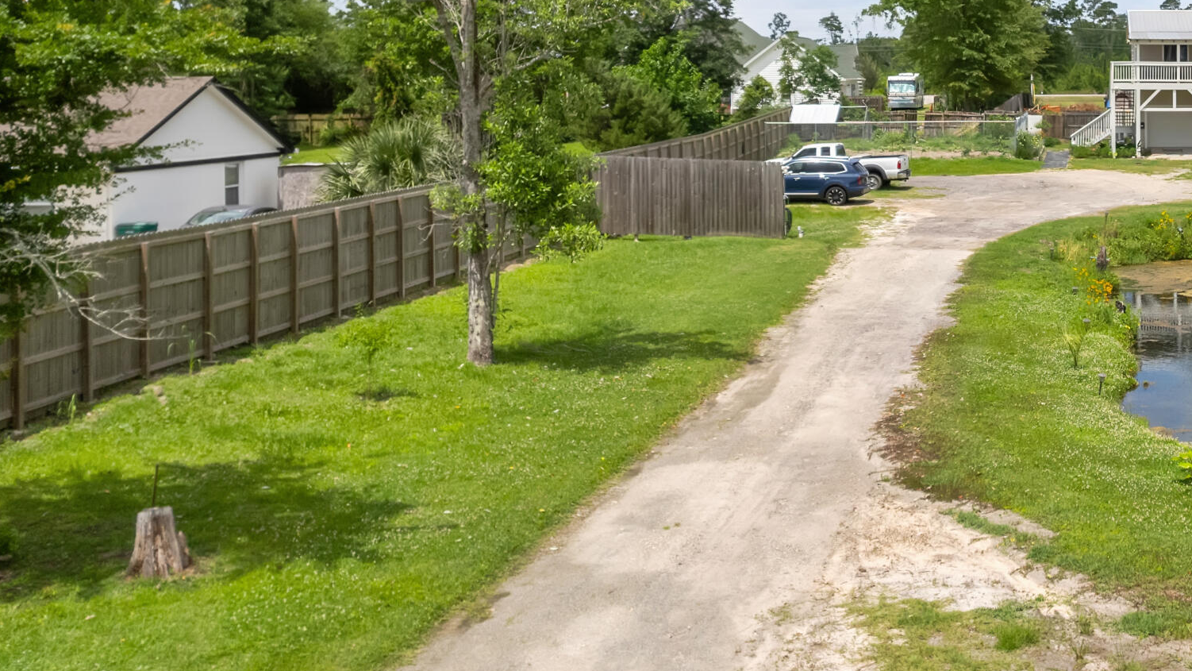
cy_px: 71
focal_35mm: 46
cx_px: 1135
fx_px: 1454
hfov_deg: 40.2
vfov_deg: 25.2
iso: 110
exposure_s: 1/2500
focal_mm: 8.38
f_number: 2.8
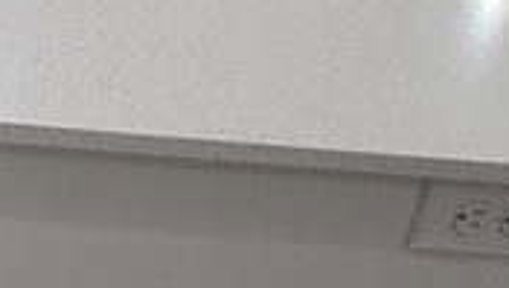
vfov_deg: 12.7
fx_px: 1203
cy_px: -198
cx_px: -521
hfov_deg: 17.2
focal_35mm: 89
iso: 200
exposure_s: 1/120
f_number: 2.2
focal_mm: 2.22
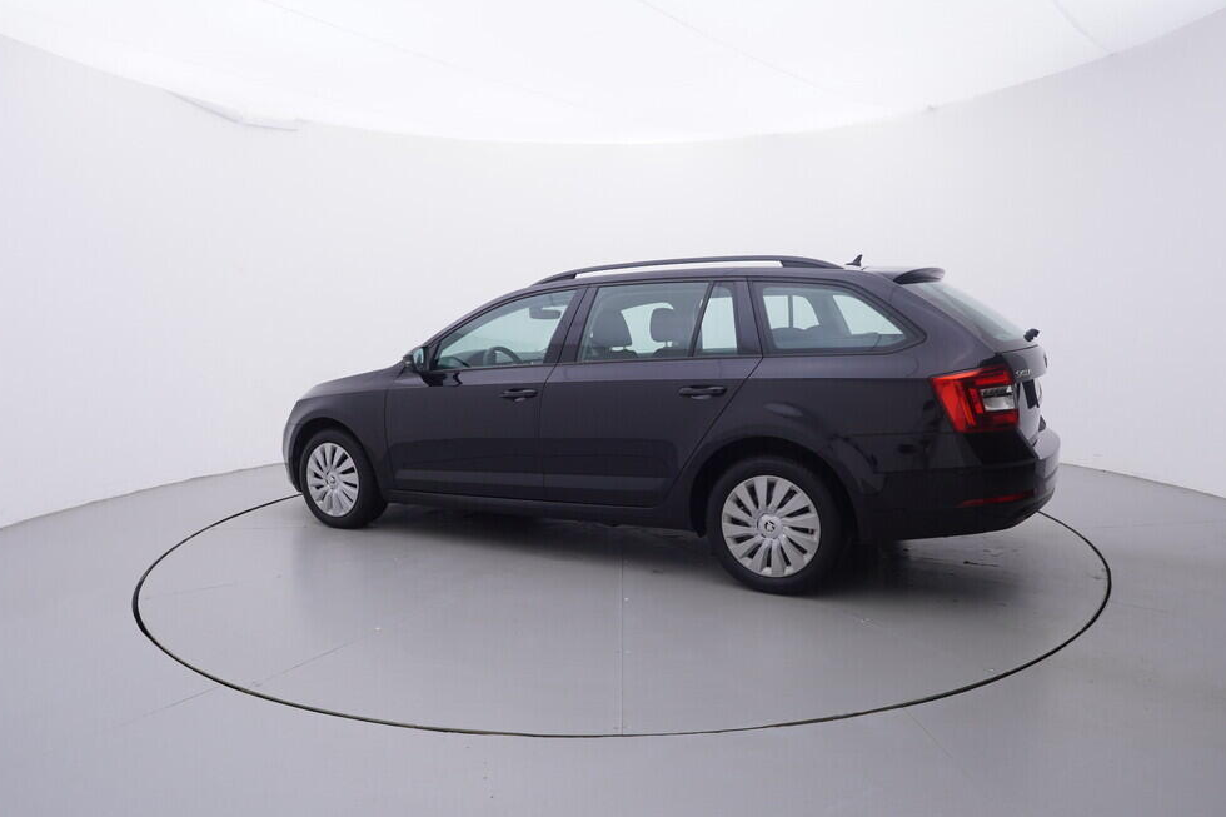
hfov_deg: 74.9
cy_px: 415
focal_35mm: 24
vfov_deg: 54.0
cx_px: 623
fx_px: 801
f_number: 5
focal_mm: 15
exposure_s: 1/80
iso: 200
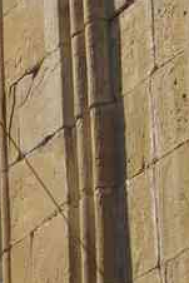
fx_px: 2225
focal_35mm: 283
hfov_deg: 4.8
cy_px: 142
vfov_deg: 7.3
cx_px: -180
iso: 200
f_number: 10
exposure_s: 1/80
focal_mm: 42.5
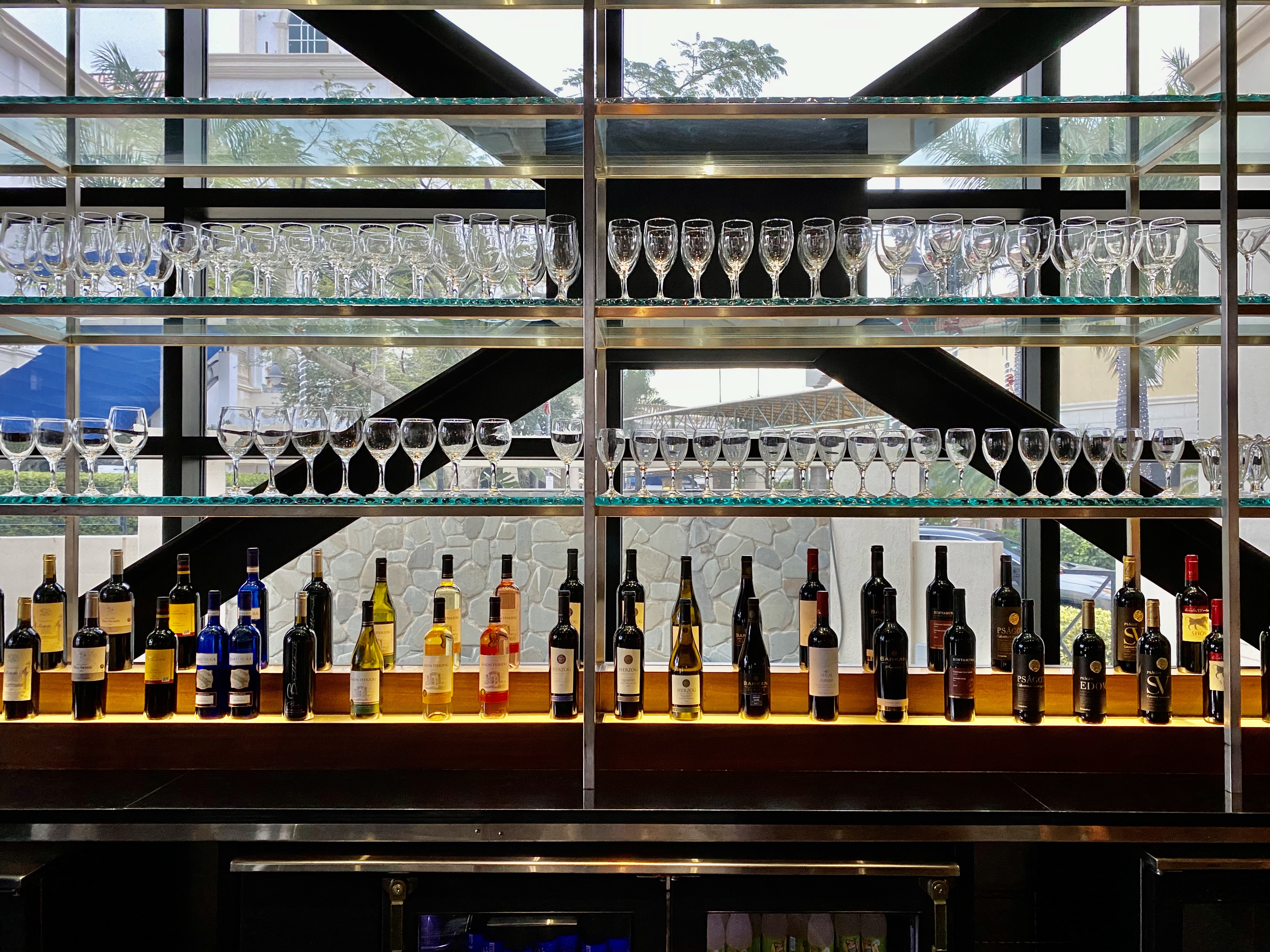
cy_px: 476
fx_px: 954
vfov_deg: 53.1
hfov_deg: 67.3
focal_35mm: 26
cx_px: 635
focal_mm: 4.25
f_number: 1.8
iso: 250
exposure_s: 1/60
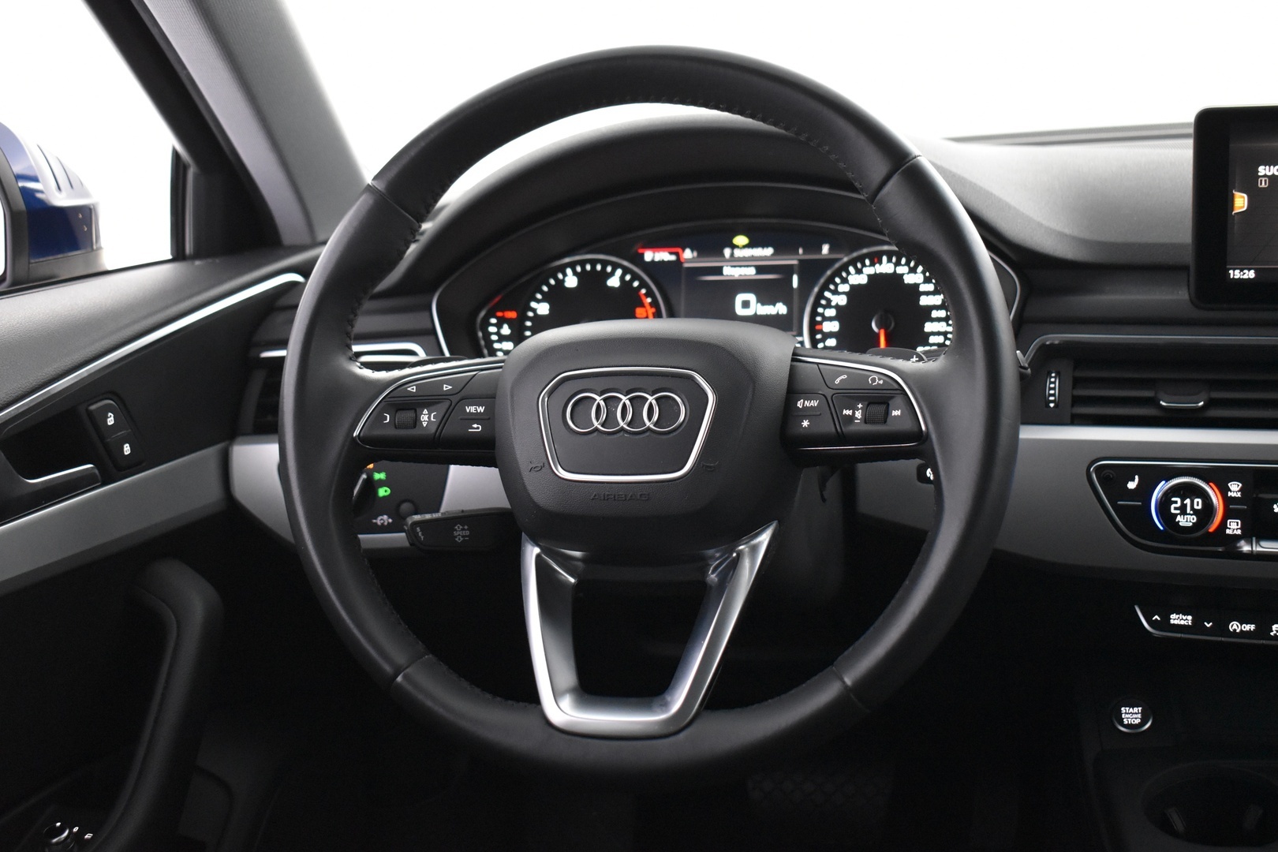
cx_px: 639
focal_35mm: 44
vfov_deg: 30.8
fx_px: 1544
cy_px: 426
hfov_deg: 45.0
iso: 3200
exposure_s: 1/20
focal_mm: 29
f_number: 4.2
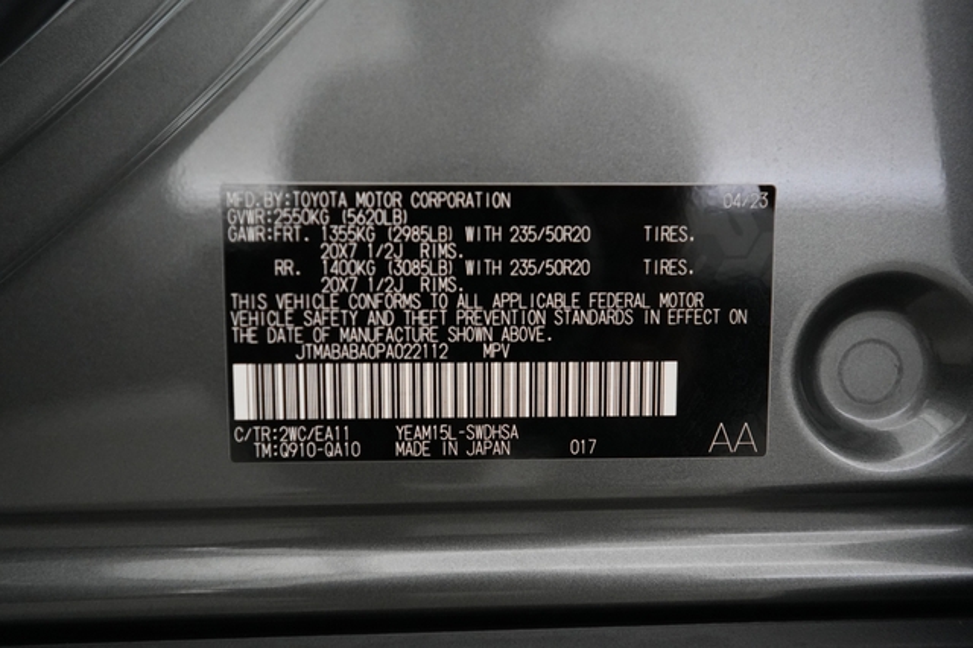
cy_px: 324
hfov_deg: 73.8
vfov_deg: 53.1
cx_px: 486
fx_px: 648
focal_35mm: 24
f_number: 2.8
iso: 5000
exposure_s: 1/160
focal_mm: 24
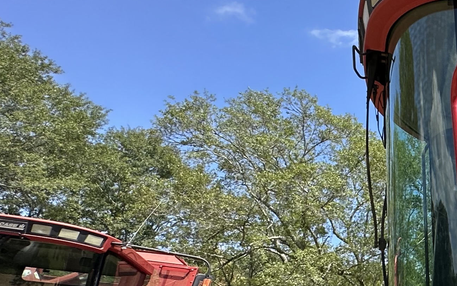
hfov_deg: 30.0
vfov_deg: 27.7
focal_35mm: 46
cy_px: 209
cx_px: 649
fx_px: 573
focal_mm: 2.22
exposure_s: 1/640
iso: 40
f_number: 2.2
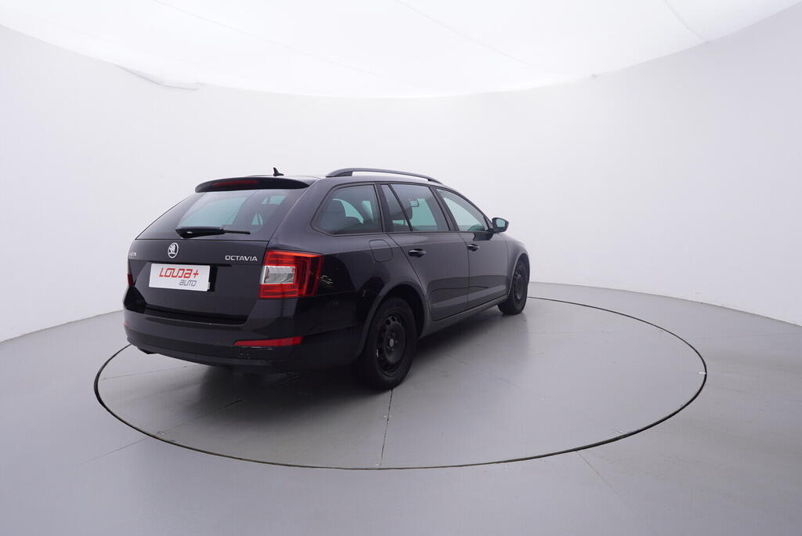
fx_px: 502
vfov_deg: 56.2
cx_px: 401
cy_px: 268
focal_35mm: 22
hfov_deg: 77.3
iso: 200
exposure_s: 1/80
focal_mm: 15
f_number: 5
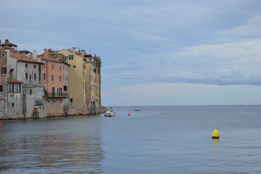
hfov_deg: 24.6
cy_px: 87
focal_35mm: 82
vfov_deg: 16.6
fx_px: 598
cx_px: 130
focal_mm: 55
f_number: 7.1
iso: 100
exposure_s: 1/200
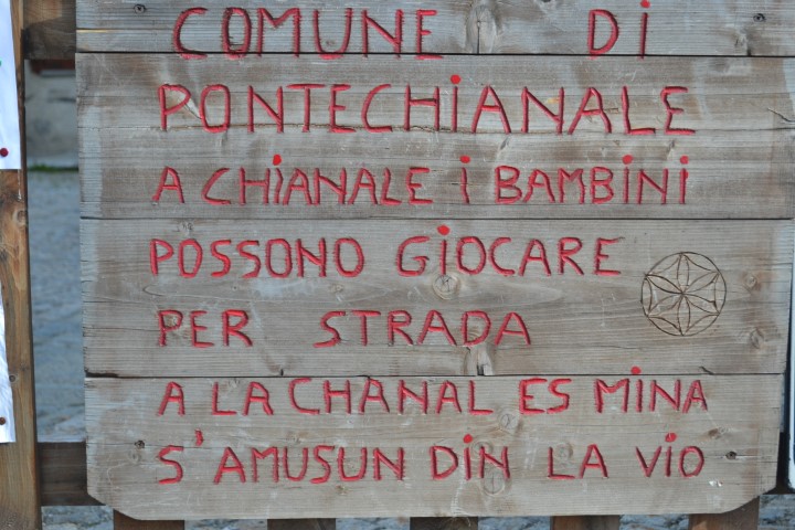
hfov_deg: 36.9
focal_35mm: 54
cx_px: 398
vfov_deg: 25.1
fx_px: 1192
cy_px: 265
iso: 250
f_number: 5.6
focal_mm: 36
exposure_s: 1/125
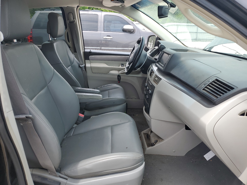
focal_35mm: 26
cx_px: 124
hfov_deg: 67.3
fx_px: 186
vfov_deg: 53.1
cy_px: 92
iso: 50
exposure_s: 1/667
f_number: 1.5
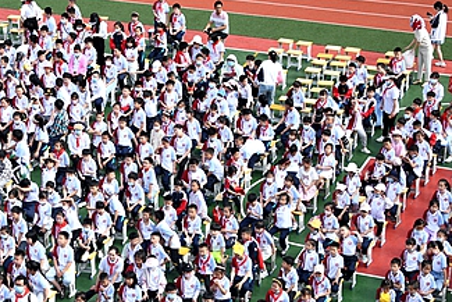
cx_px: 110
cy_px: 205
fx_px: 1482
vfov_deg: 11.6
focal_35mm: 118
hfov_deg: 17.2
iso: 200
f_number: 4.2
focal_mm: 48
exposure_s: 1/500
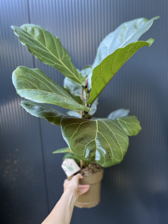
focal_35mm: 26
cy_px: 112
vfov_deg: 67.3
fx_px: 168
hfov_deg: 53.1
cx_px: 84
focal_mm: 5.1
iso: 250
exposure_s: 1/60
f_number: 1.6
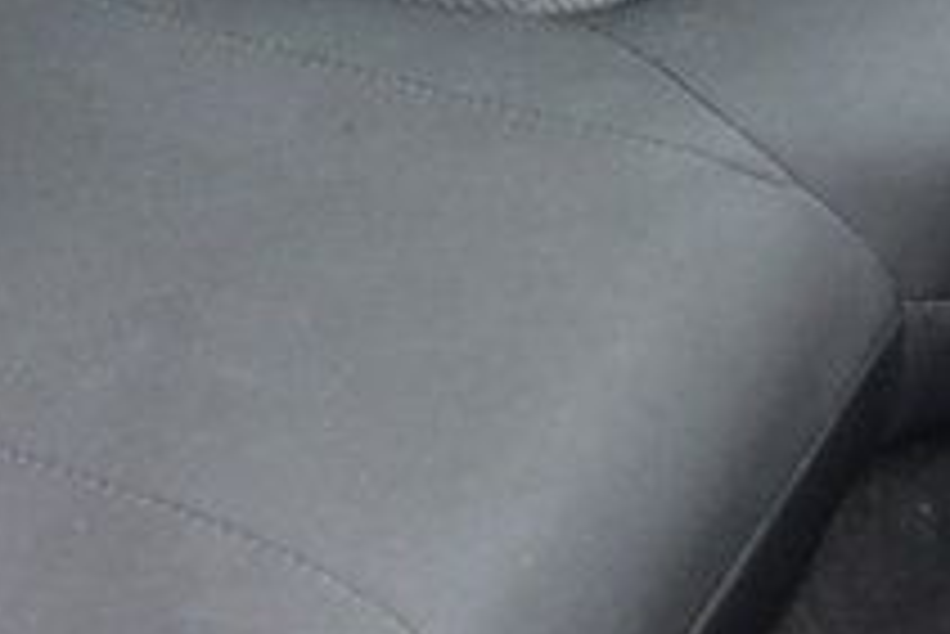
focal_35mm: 131
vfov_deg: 9.4
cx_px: -973
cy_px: -881
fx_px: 3459
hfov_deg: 13.4
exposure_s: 1/15
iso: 900
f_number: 6.3
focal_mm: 18
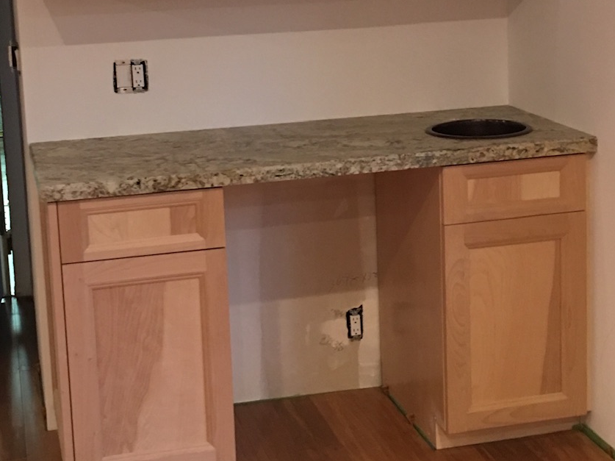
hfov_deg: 27.4
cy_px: 136
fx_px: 1261
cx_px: 313
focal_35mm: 71
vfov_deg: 20.6
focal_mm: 4.15
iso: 80
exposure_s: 1/10
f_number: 2.2
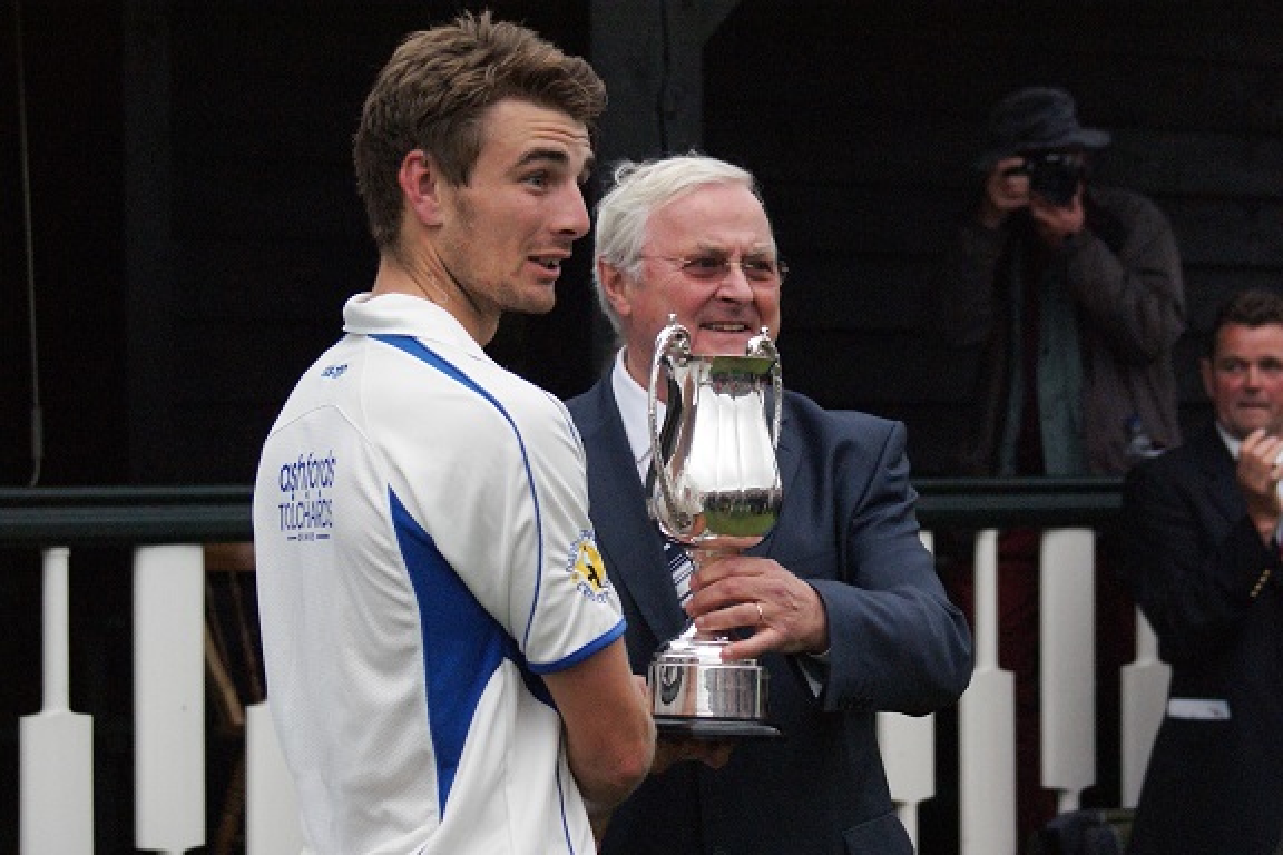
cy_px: 428
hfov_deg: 16.1
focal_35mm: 128
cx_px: 642
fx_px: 4544
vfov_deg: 10.8
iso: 1600
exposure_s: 1/400
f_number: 5.6
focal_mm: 85
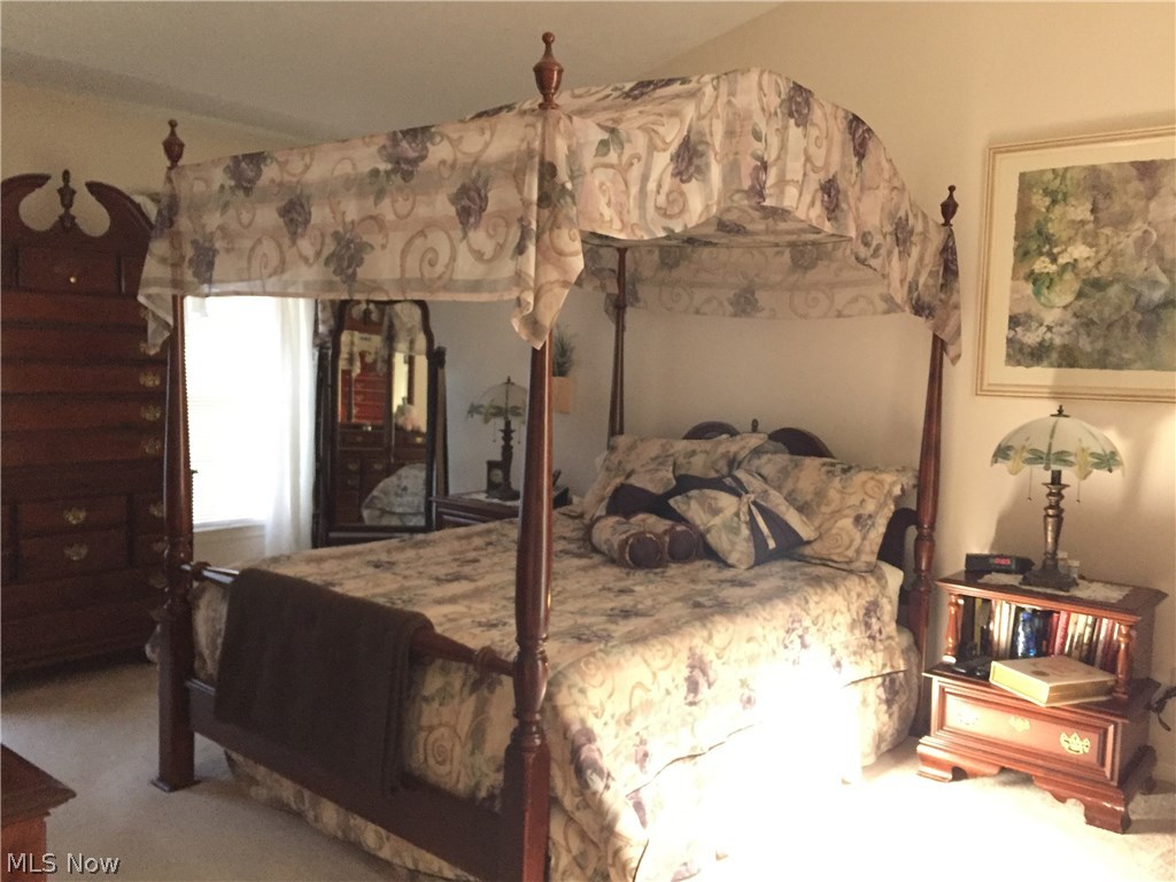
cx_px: 588
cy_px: 441
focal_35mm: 29
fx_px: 985
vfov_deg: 48.2
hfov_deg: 61.7
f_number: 2.2
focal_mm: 4.15
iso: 250
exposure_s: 1/24
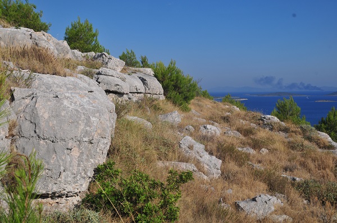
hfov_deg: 43.7
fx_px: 421
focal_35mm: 45
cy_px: 112
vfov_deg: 29.8
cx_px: 168
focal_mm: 30
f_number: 11
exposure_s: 1/640
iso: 200
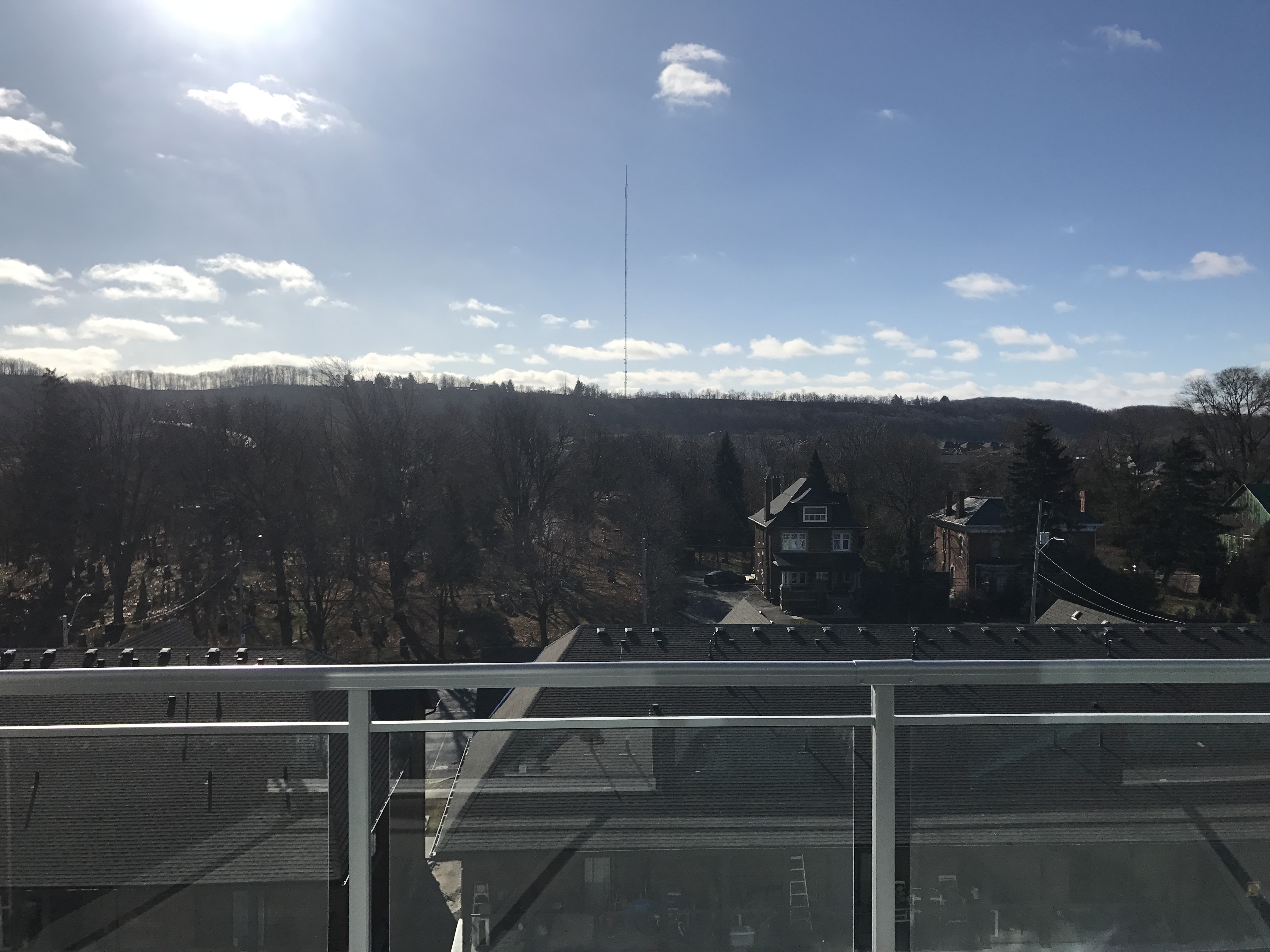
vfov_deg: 49.7
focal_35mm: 28
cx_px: 635
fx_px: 1027
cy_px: 476
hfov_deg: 63.4
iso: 20
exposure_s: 1/7407
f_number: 1.8
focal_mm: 3.99
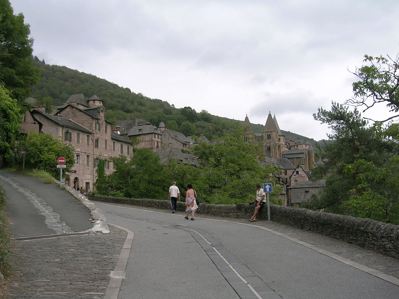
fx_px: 403
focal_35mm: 35
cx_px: 200
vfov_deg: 40.7
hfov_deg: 52.6
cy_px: 150
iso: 50
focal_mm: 5.4
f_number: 4.8
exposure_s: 1/183
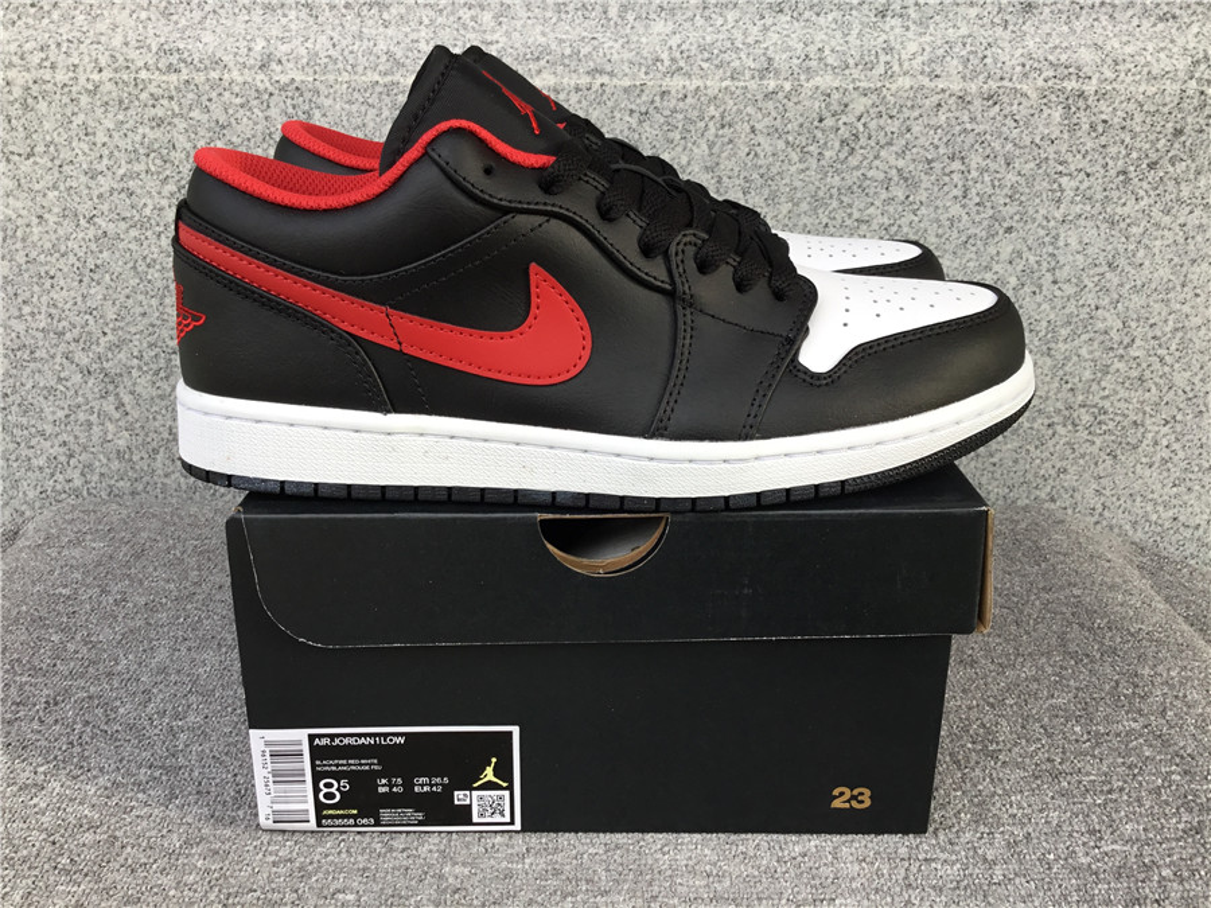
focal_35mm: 31
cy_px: 454
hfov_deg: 58.4
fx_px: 1084
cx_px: 606
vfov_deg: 45.4
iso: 25
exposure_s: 1/124
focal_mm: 3.3
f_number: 2.4
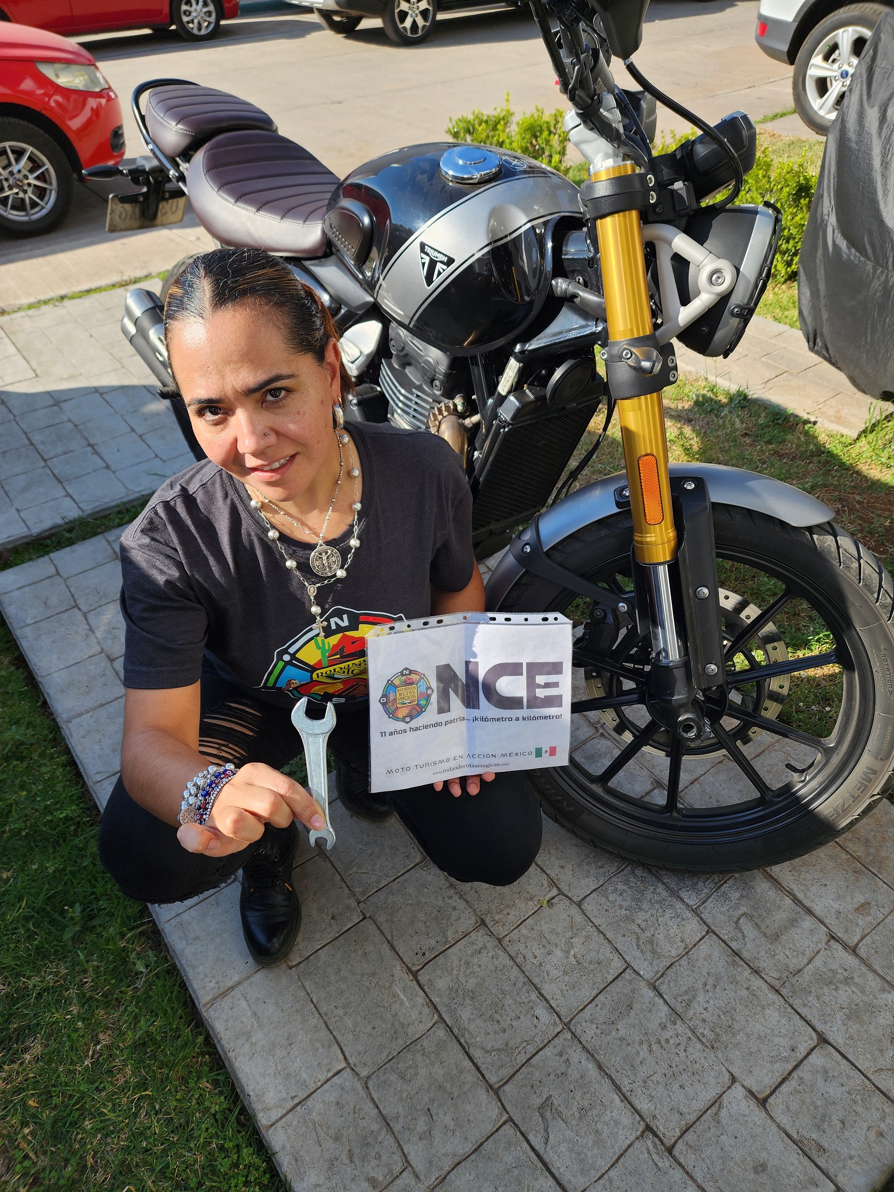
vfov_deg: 73.9
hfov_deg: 58.9
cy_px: 596
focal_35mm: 23
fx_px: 792
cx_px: 447
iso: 12
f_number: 1.8
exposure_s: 1/582
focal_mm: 6.4
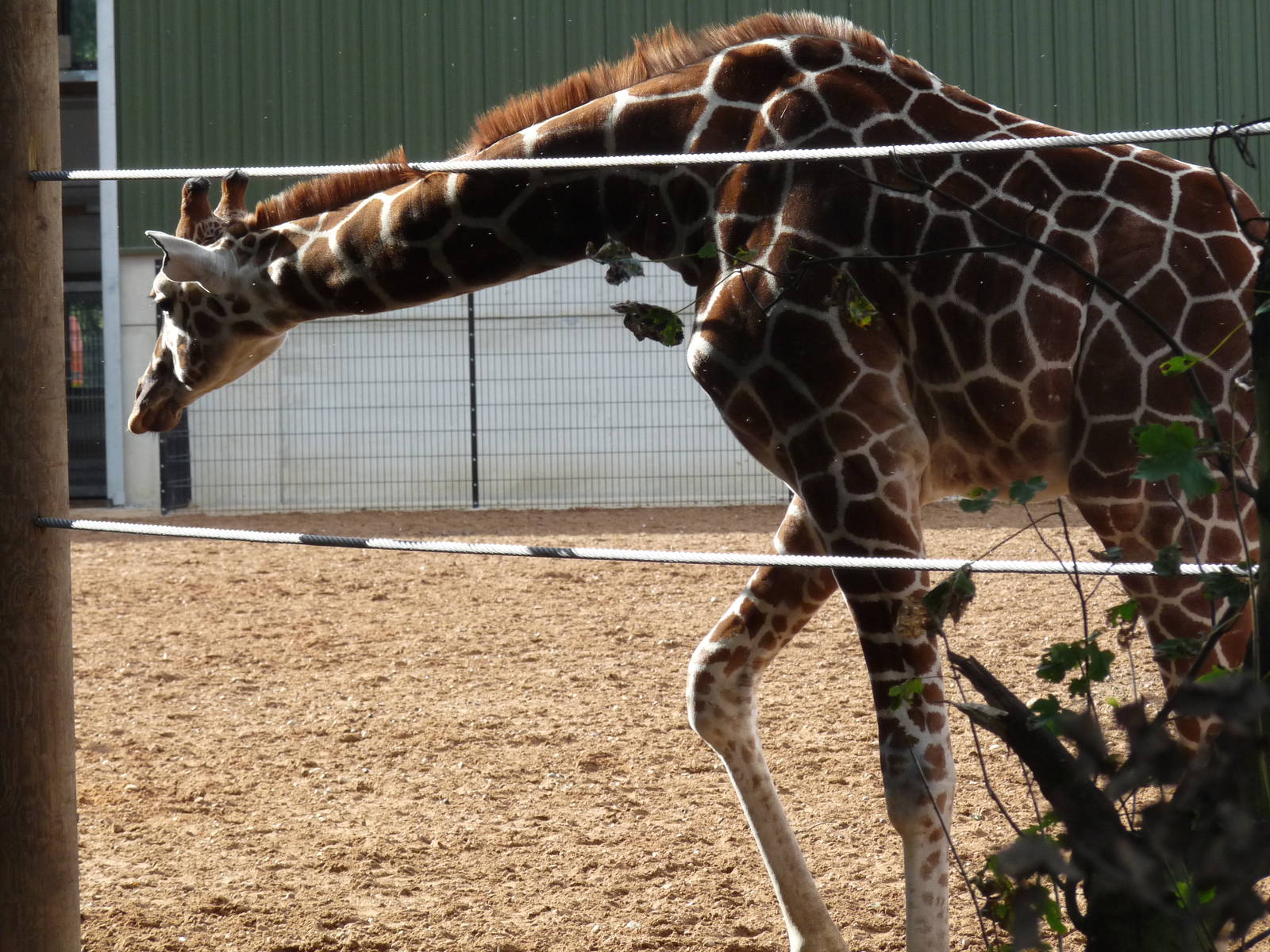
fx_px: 7961
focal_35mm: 217
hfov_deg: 9.1
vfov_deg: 6.8
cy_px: 476
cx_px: 635
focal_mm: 38.5
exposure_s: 1/400
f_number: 4.5
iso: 200
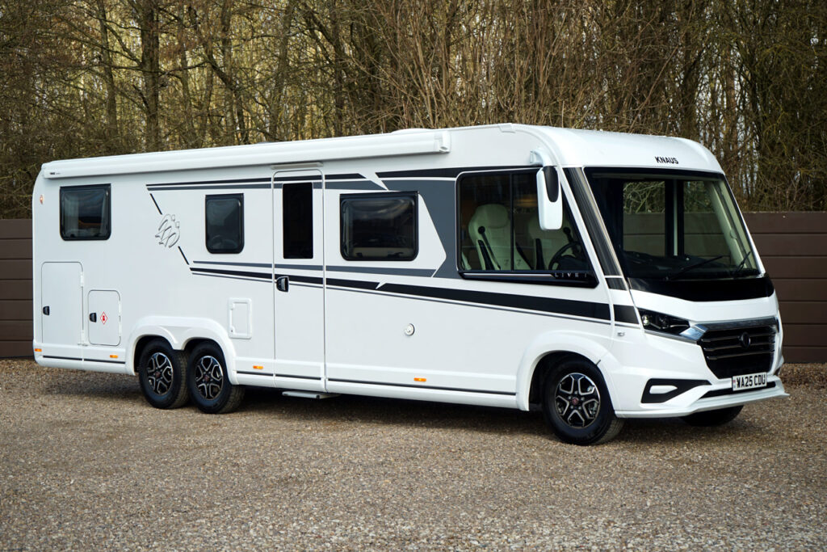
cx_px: 414
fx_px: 1401
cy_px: 276
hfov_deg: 32.9
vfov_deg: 22.3
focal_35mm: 61
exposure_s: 1/100
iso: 100
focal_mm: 61
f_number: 6.3
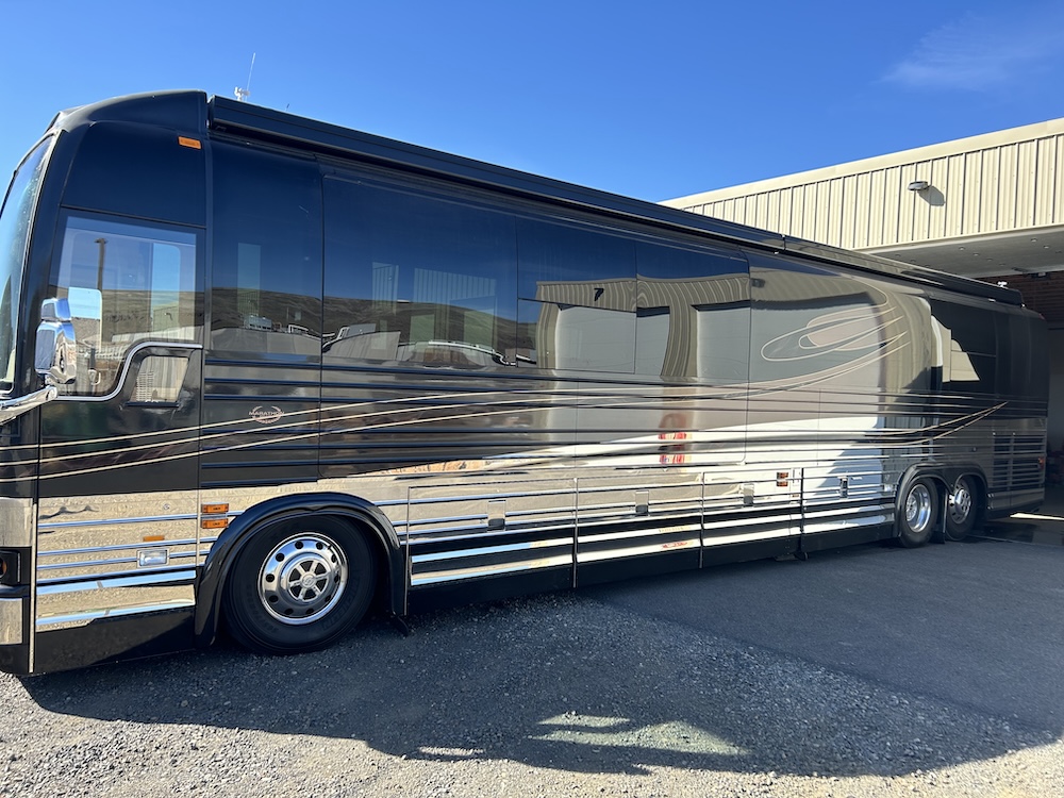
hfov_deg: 67.3
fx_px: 799
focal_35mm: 26
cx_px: 532
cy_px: 399
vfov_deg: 53.1
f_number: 1.5
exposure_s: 1/1431
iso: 50
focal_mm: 5.7
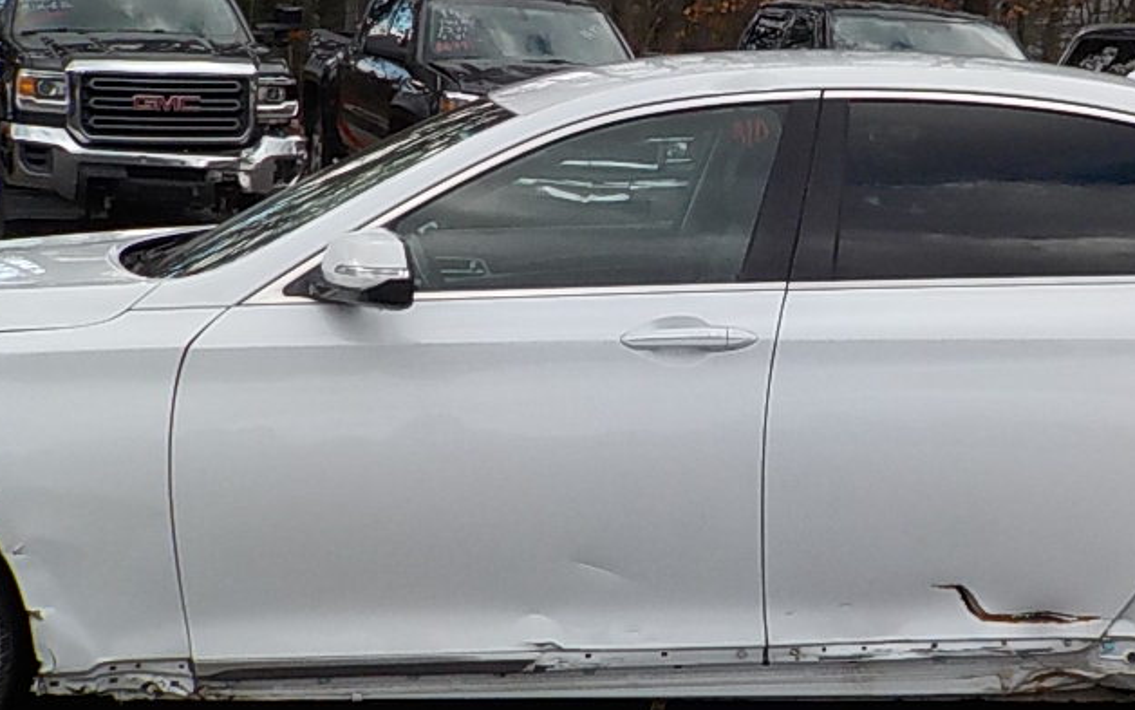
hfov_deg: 25.5
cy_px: 331
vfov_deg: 16.1
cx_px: 667
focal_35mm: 81
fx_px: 2506
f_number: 3.3
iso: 125
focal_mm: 4.1
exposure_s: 1/500
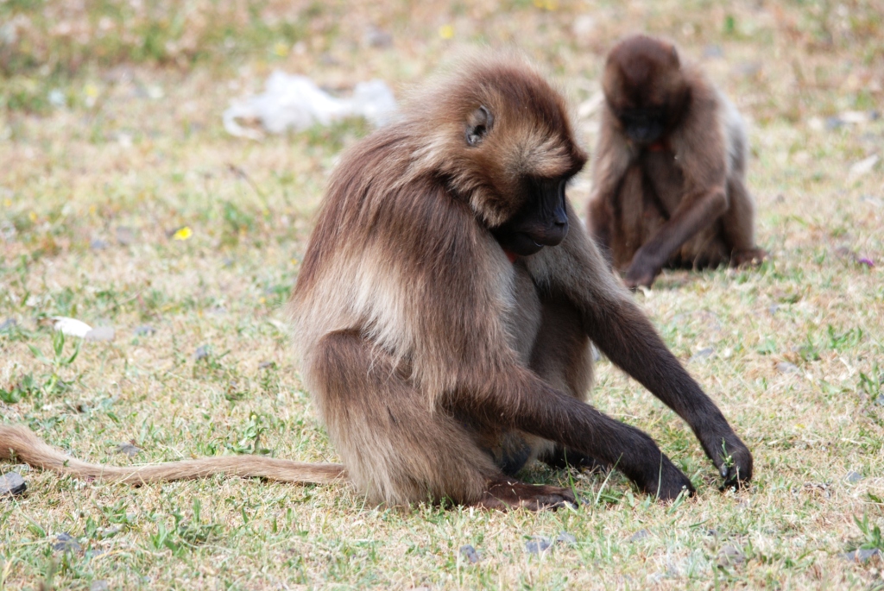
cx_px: 442
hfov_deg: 3.9
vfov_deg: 2.6
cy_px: 296
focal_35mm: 525
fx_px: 12904
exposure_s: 1/320
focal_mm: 350
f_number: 6.3
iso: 400
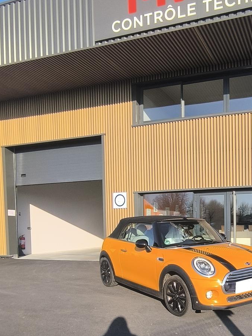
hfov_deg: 39.8
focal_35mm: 34
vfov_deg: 52.4
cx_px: 209
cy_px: 237
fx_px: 330
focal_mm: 1.65
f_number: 2.2
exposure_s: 1/1119
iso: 50
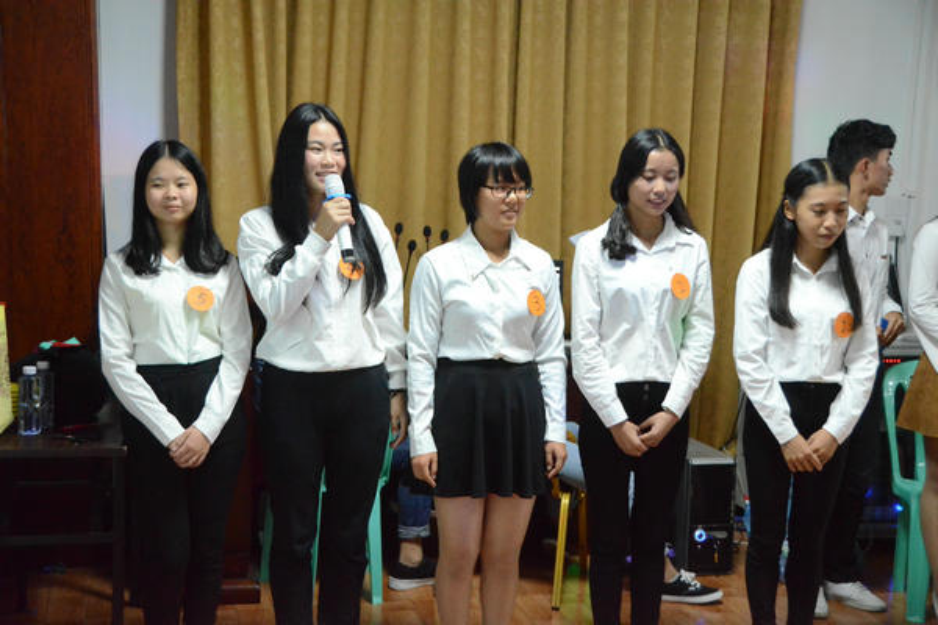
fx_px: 1407
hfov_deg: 36.9
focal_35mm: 54
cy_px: 312
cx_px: 469
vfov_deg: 25.1
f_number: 4.2
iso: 6400
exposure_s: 1/100
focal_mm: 36
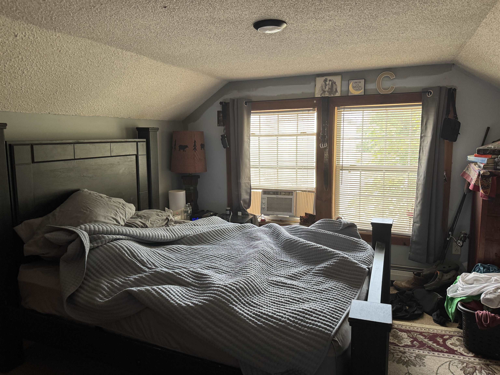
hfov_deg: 71.6
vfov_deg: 56.8
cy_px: 188
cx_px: 250
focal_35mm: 24
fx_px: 347
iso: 200
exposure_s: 1/74
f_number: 1.78
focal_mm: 6.76
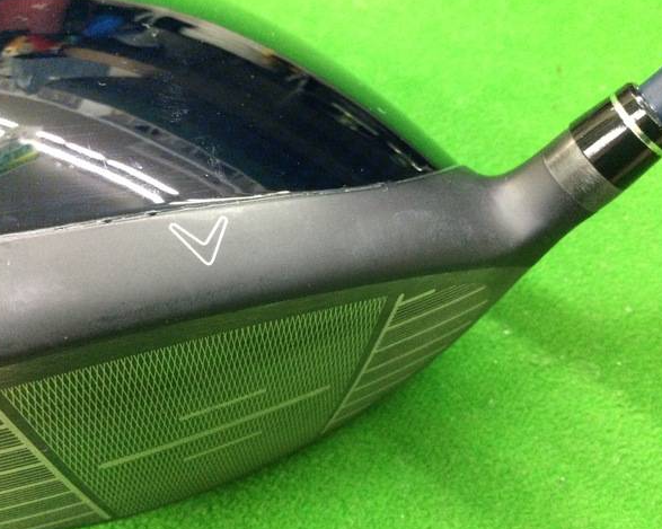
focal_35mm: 33
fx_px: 646
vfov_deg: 44.5
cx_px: 316
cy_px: 265
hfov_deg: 54.2
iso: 200
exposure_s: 1/15
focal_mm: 3.3
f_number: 2.4
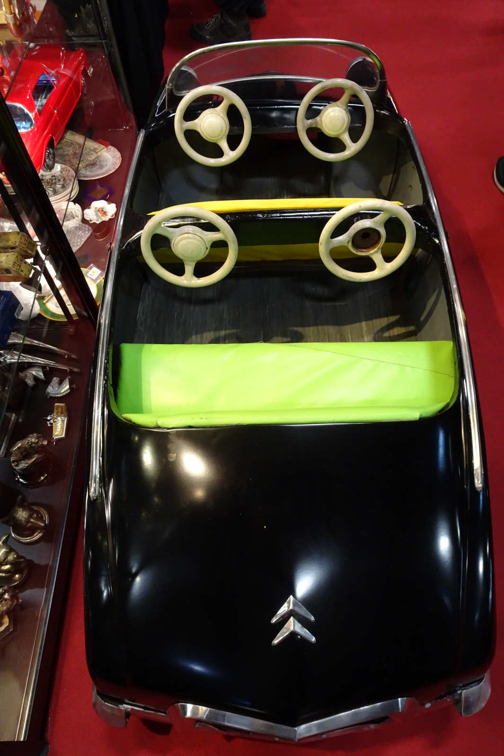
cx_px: 276
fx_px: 525
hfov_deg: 51.2
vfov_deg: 71.5
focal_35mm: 25
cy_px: 378
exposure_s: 1/30
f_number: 3.5
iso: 500
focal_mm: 4.1
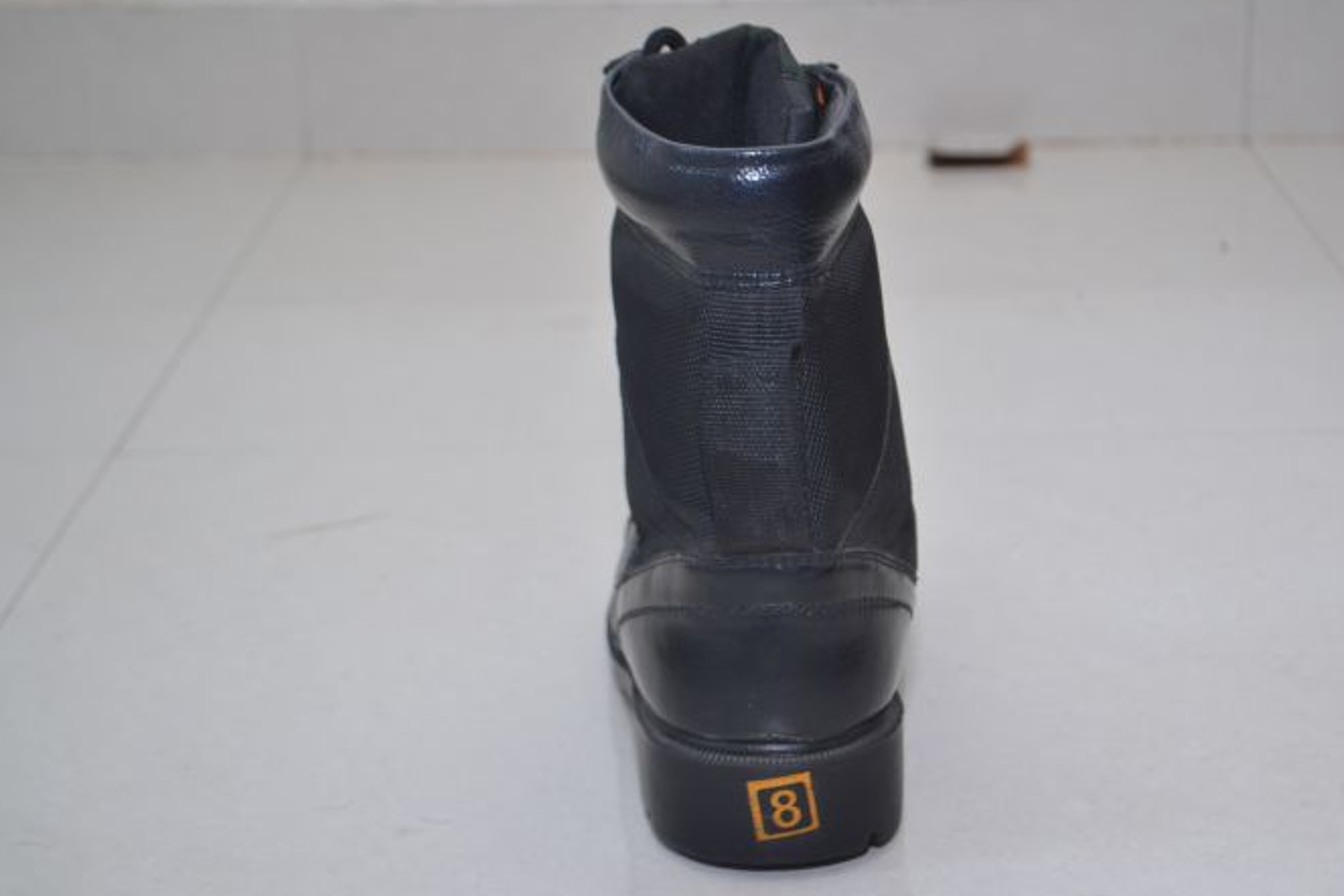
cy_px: 494
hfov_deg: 26.6
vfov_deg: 17.9
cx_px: 780
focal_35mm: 76
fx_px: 2837
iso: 400
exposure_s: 1/125
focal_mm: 42
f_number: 5.6
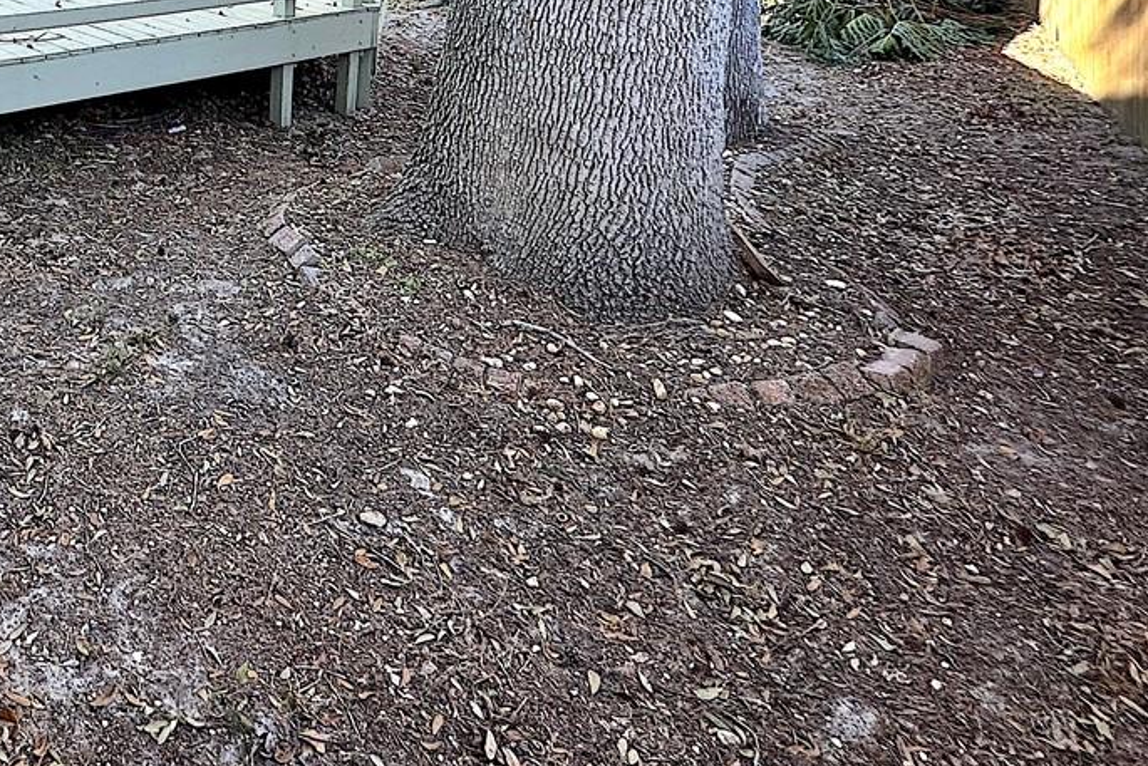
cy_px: -201
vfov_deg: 31.2
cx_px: 80
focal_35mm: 34
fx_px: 1084
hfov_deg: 48.8
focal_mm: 2.22
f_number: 2.2
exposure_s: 1/319
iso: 40
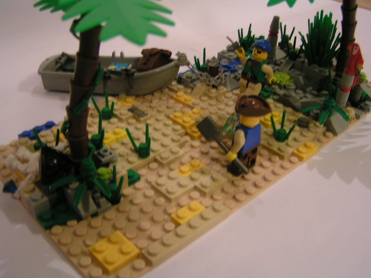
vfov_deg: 37.7
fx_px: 407
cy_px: 139
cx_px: 186
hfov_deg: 49.0
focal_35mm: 38
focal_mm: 5.8
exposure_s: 1/20
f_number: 2.8
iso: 200
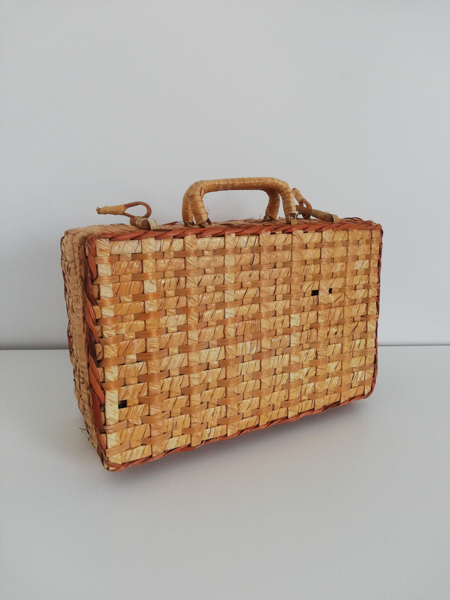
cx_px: 225
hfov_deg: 53.1
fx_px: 451
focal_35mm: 26
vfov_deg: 67.3
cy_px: 300
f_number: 2.2
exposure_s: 1/50
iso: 200
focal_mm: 3.81
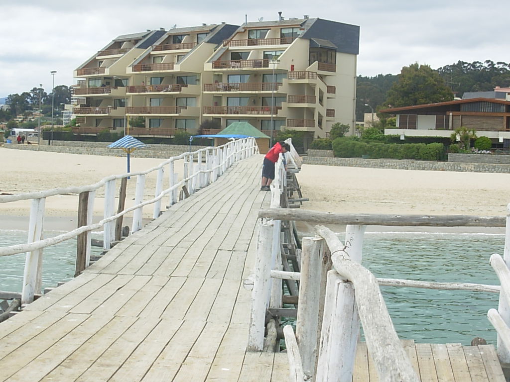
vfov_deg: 19.4
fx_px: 1120
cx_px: 255
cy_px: 191
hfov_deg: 25.7
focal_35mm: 76
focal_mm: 12.5
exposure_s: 1/704
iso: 50
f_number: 3.6
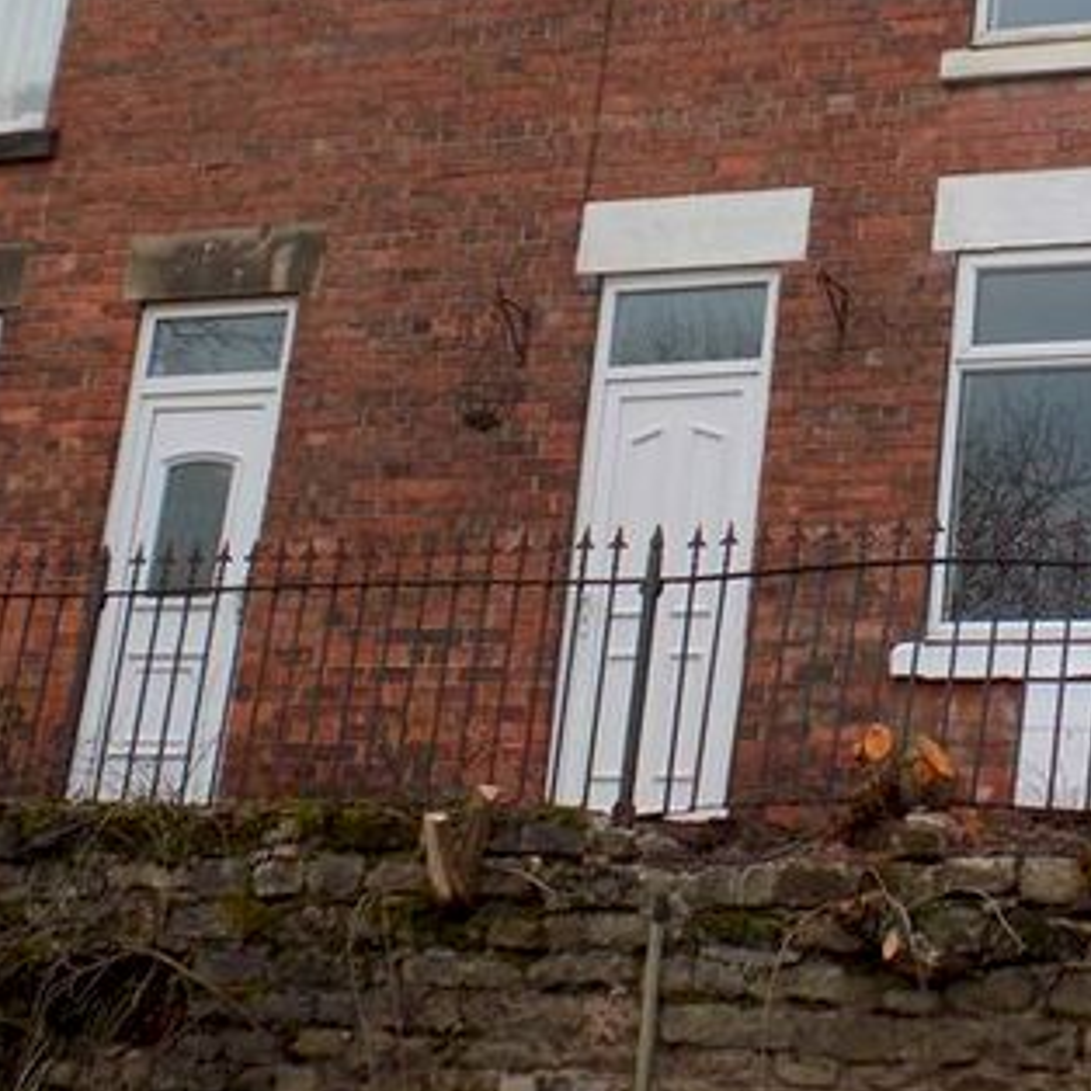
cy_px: 318
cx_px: 1126
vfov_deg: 23.5
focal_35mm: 73
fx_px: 2603
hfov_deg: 22.6
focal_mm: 6.6
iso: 80
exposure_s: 1/60
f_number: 3.5
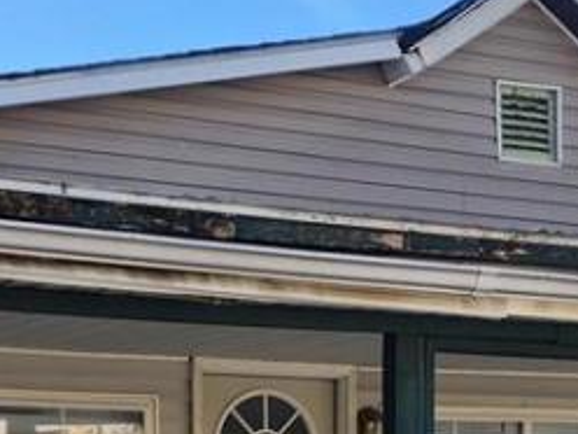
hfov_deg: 22.0
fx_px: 1486
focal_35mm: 89
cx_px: 259
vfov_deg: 15.4
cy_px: 642
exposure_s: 1/371
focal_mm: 6.4
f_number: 1.8
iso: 12
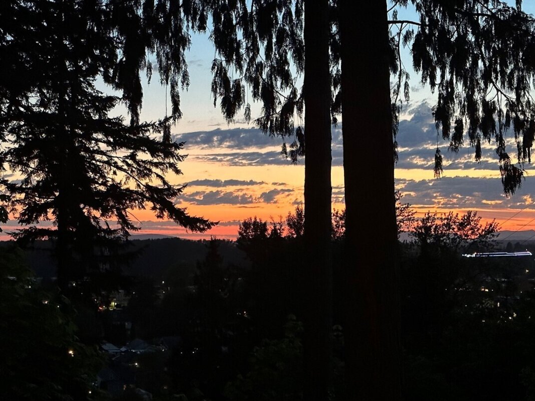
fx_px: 974
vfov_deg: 23.3
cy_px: 227
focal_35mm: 63
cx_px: 246
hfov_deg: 30.7
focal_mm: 6.86
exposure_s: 1/40
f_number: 1.78
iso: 320
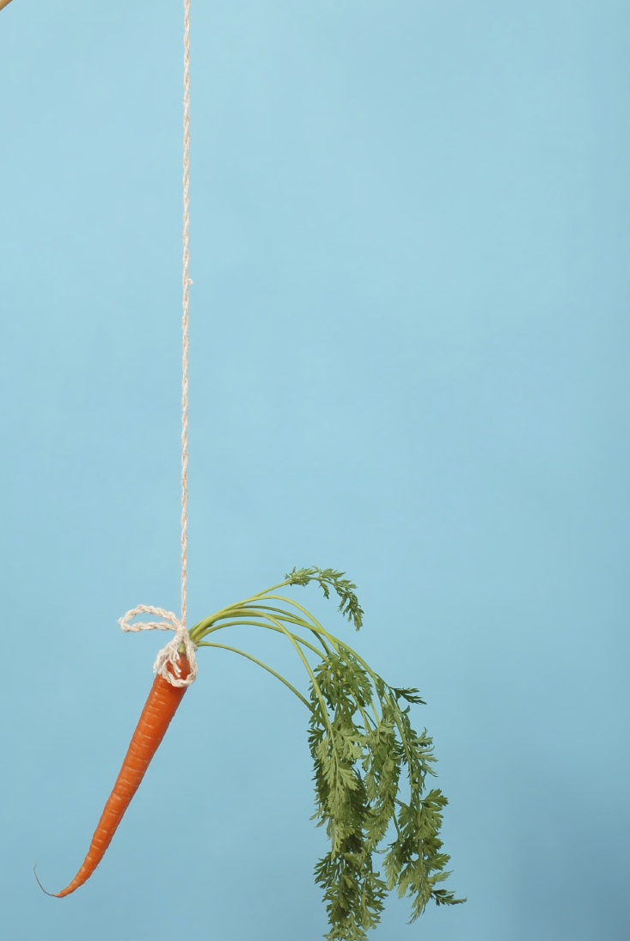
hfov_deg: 11.8
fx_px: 3036
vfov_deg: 17.6
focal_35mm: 116
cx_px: 170
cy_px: 416
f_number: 5.6
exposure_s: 1/250
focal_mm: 50
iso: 100
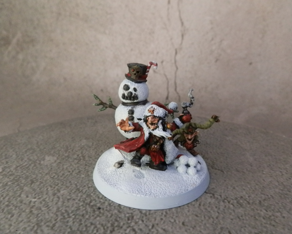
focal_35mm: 30
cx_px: 149
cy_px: 117
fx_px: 259
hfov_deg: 58.8
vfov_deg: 48.5
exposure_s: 1/160
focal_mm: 5
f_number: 3.1
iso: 400
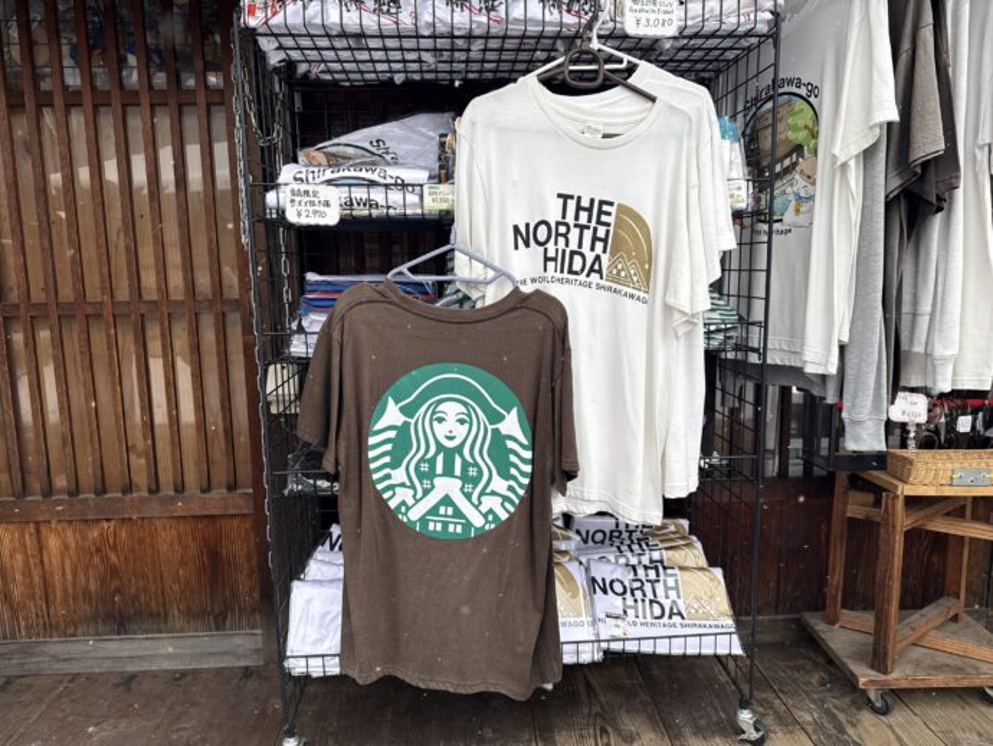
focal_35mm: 24
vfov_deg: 56.8
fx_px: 689
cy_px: 373
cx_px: 496
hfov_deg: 71.6
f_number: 1.78
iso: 80
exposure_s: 1/1060
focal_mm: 6.76
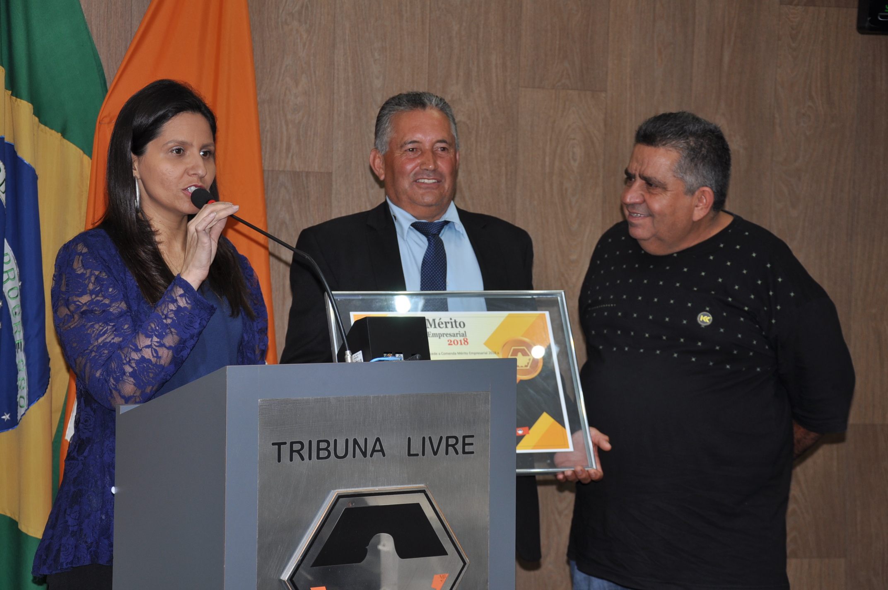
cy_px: 295
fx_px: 1848
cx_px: 444
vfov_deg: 18.1
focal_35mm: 75
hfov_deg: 27.0
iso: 200
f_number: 5
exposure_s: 1/60
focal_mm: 50
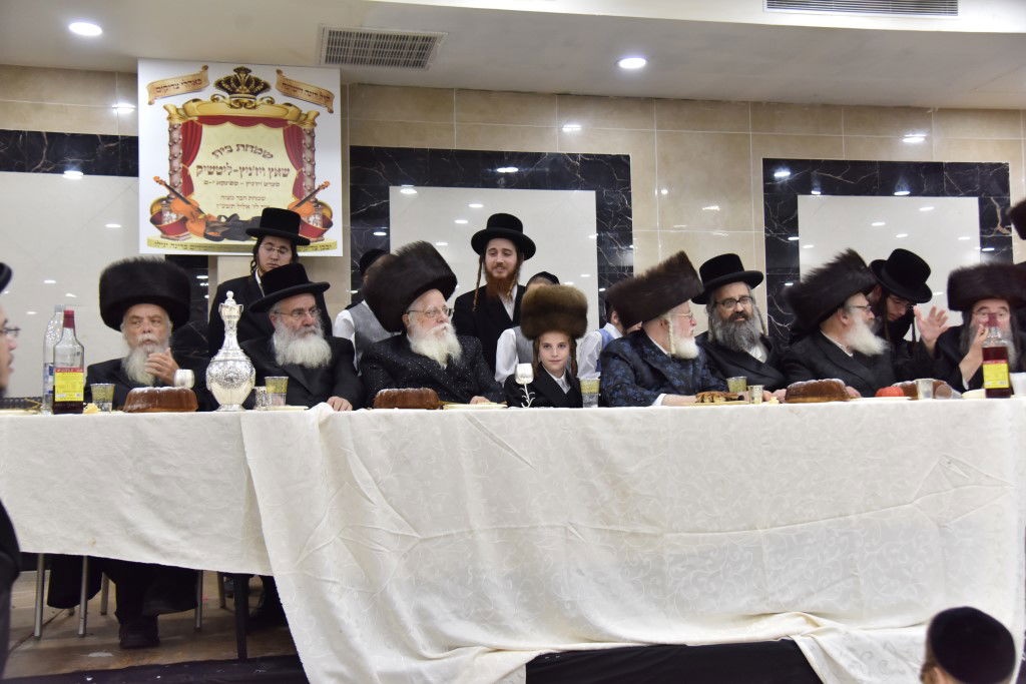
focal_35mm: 38
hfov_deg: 50.7
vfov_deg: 35.1
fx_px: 1083
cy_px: 342
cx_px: 513
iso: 1000
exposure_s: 1/160
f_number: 4
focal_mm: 38
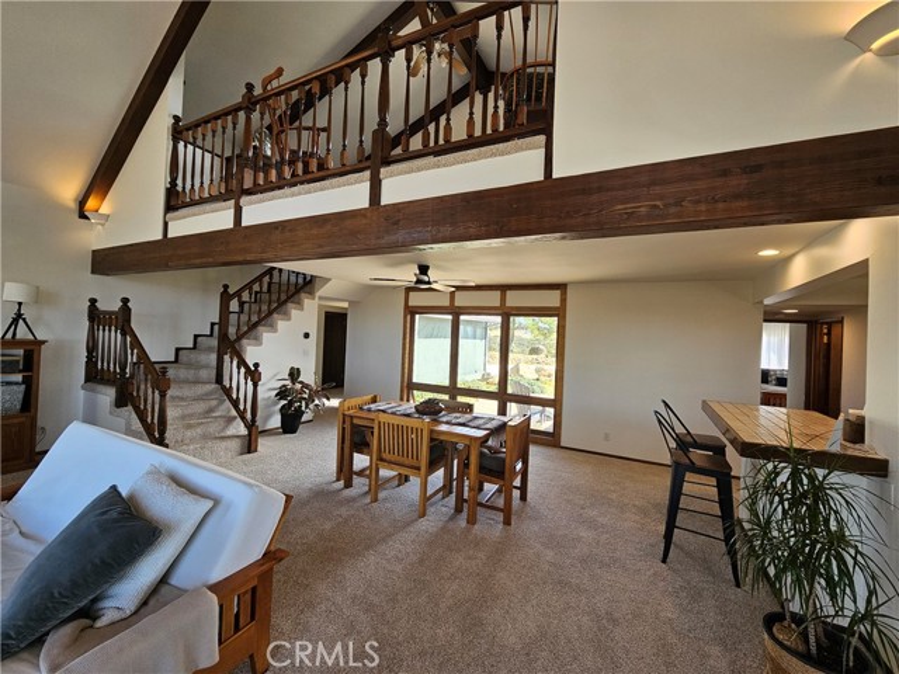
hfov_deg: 106.2
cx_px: 450
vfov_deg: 89.9
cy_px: 337
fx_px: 338
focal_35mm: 13
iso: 64
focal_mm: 2.2
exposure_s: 1/120
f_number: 2.2
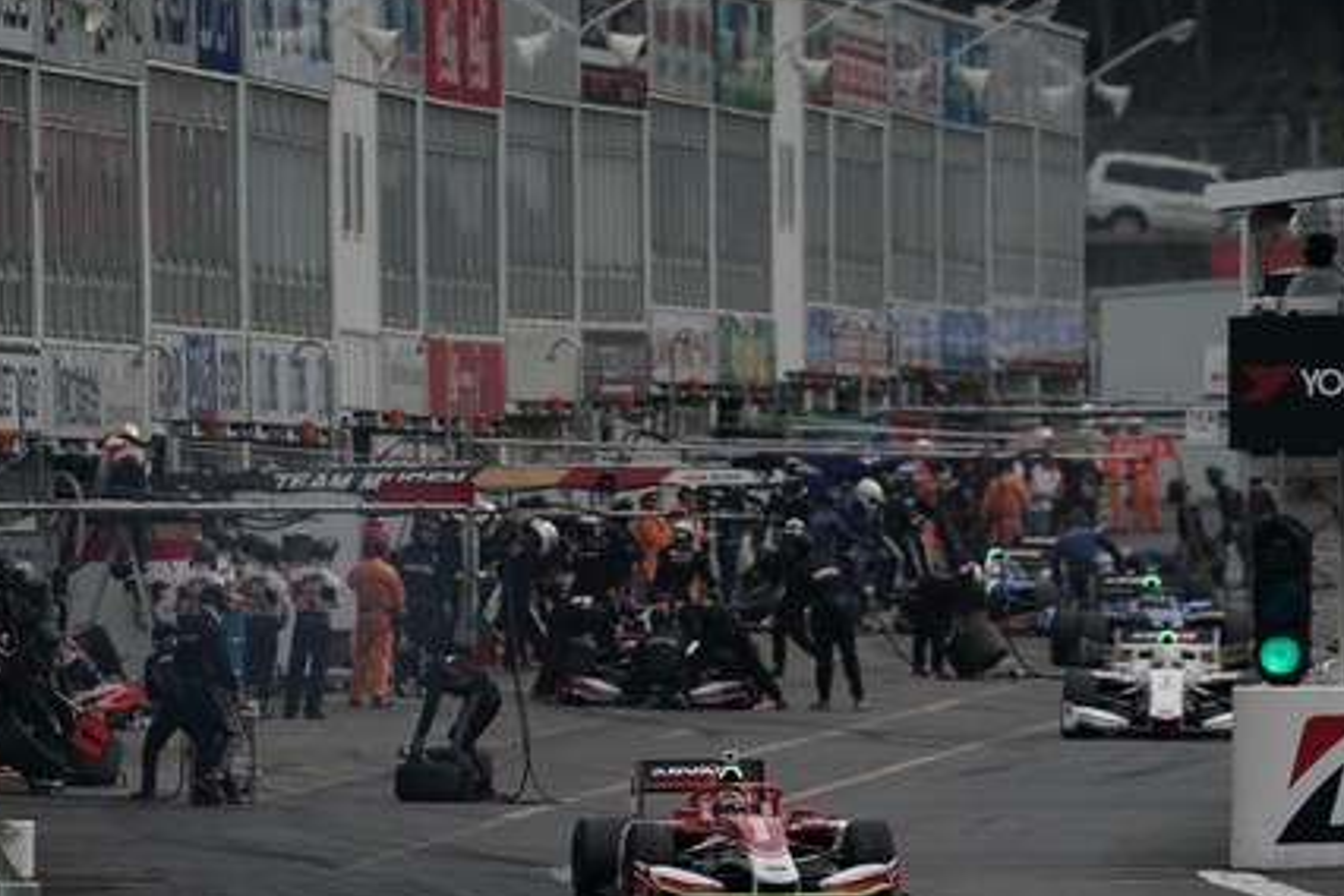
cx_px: 581
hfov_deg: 2.0
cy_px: 612
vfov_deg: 1.4
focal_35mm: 1013
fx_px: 37816
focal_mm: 600
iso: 250
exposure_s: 1/800
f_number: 7.1
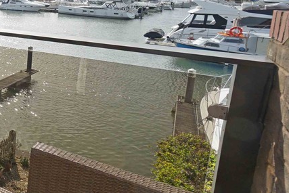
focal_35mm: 36
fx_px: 289
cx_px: -55
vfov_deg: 35.6
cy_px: 36
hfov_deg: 39.1
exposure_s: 1/200
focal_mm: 10
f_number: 9
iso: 100
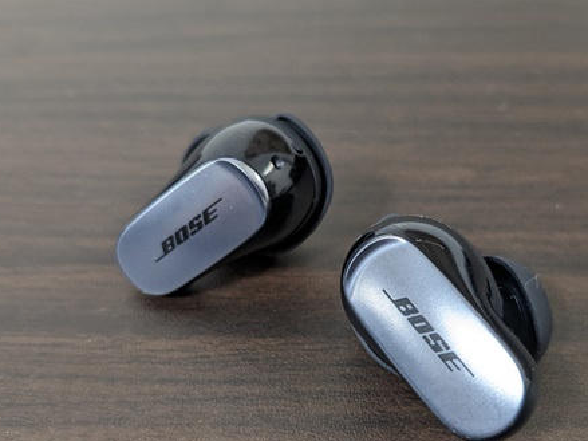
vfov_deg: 35.1
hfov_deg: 45.7
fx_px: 696
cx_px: 330
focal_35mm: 41
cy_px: 248
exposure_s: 1/24
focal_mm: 4.38
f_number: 1.73
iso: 98
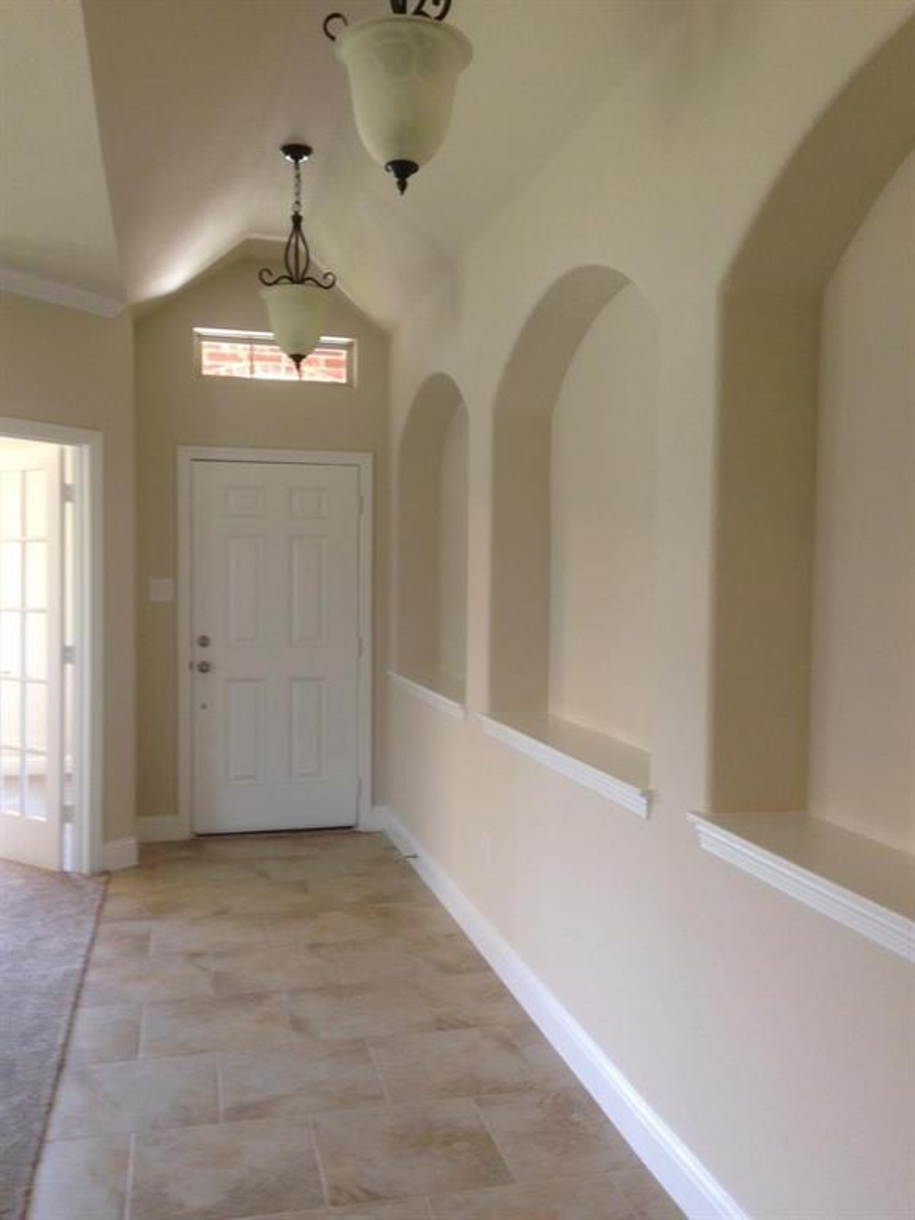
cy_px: 610
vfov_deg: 55.4
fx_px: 1163
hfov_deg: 42.9
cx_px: 458
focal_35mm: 33
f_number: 2.4
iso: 64
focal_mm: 4.12
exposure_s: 1/20
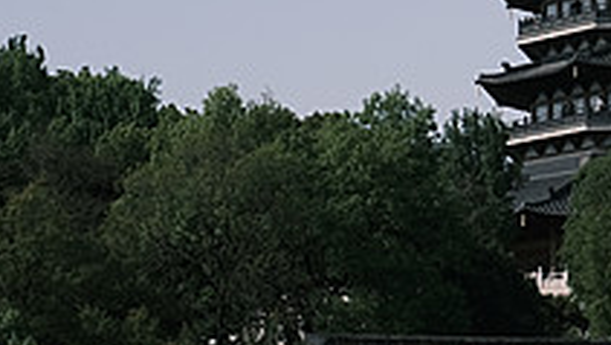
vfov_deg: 5.7
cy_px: -138
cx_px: 1089
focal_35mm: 210
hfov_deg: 9.7
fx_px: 3404
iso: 160
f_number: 8
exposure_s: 1/500
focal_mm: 35
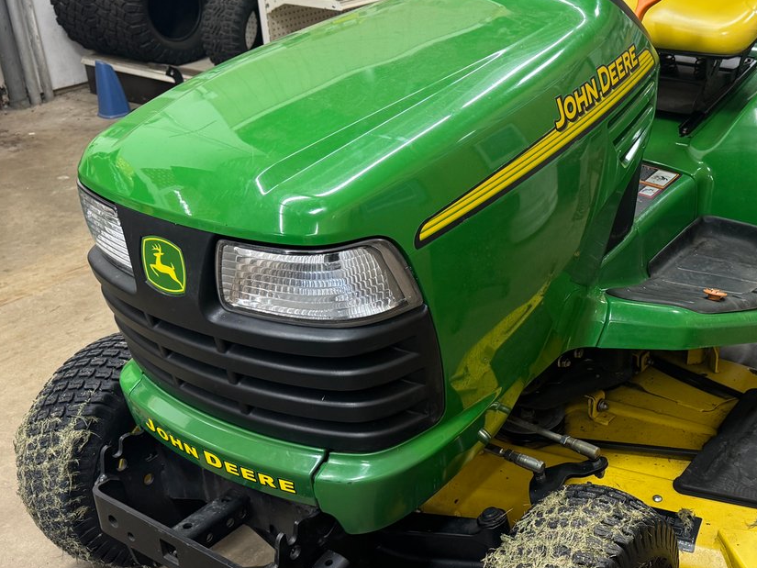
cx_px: 540
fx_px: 962
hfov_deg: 42.0
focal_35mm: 44
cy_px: 291
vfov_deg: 32.9
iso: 200
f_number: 1.78
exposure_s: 1/60
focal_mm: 6.76
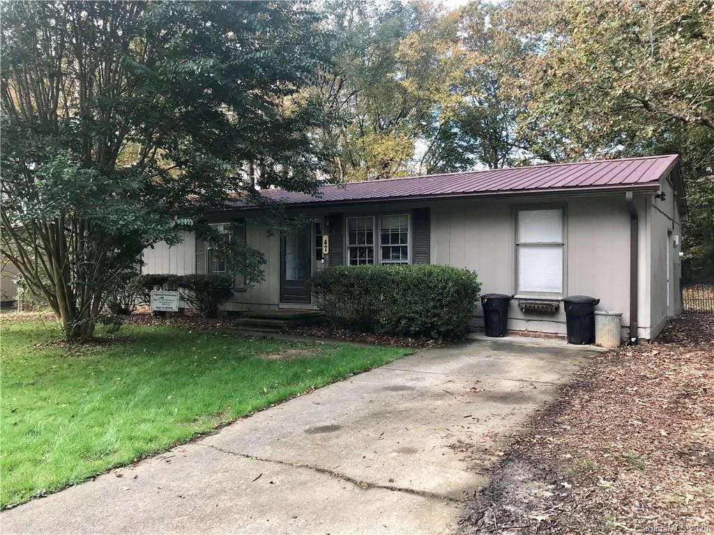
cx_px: 357
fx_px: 578
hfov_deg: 63.4
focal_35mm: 28
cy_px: 268
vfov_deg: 49.7
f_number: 1.8
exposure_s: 1/277
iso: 20
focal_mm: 3.99
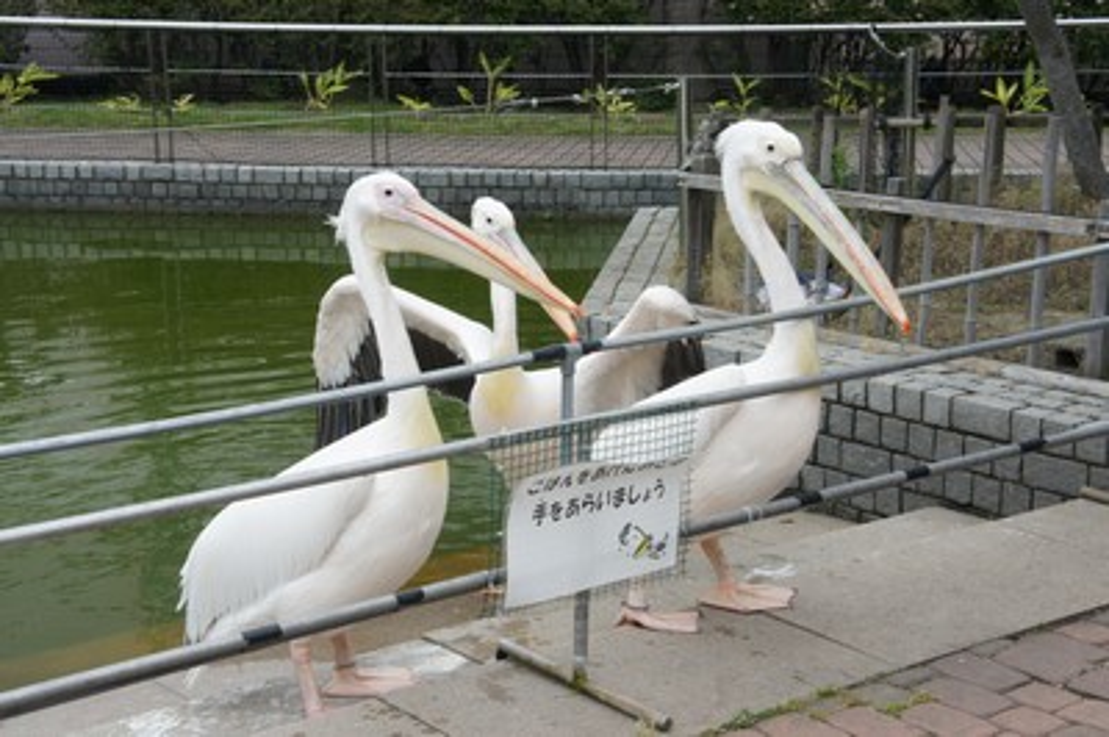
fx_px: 1939
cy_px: 368
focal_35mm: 63
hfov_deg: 31.9
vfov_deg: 21.5
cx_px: 554
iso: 500
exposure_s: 1/80
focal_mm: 42
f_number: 14
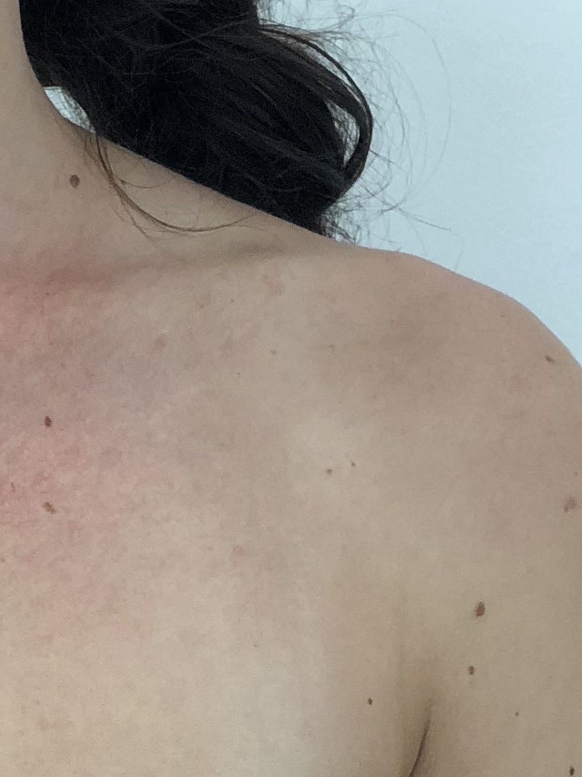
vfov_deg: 10.3
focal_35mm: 183
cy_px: 1273
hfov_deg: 8.0
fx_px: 4104
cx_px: -183
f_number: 2.4
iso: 50
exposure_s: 1/50
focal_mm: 6
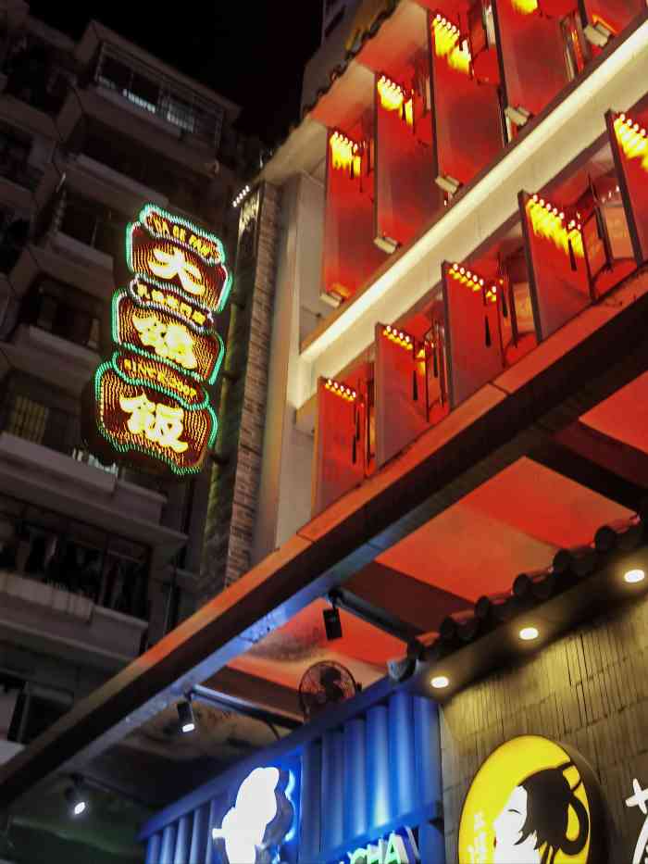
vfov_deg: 42.9
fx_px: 1098
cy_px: 432
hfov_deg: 32.9
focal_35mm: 44
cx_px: 324
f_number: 1.9
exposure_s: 1/99
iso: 80
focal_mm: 6.67
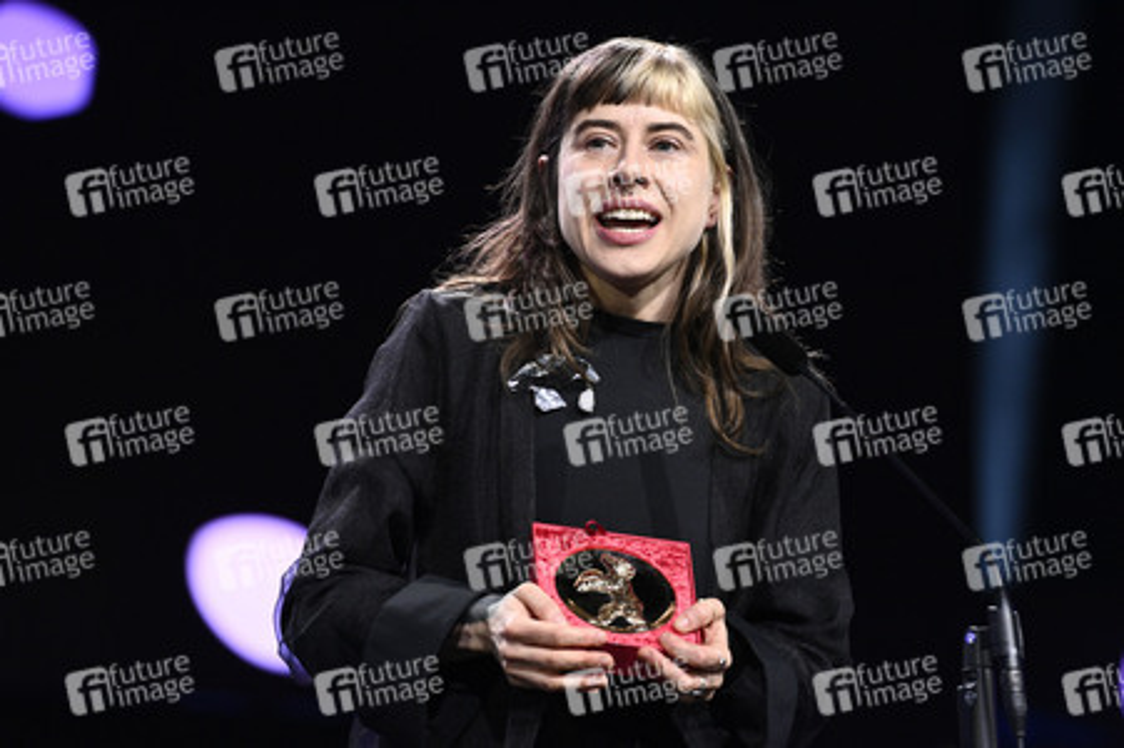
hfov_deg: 10.3
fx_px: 6240
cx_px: 562
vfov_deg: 6.9
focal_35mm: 200
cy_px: 374
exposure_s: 1/250
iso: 4000
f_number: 4
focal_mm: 200
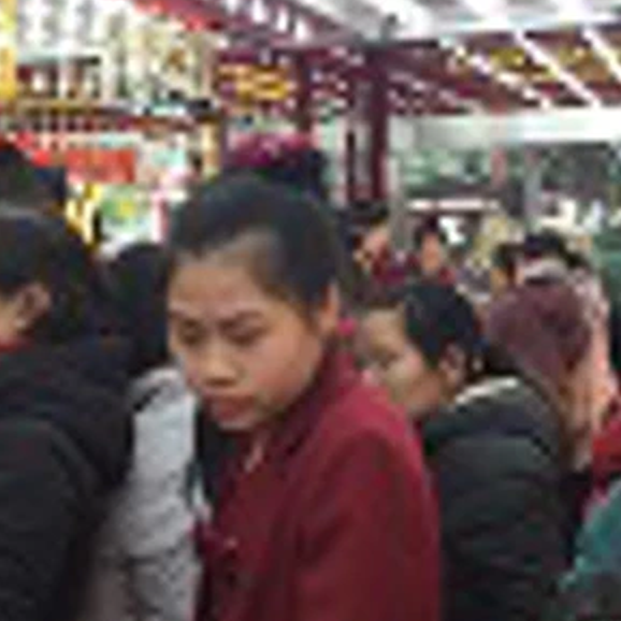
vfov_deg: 24.1
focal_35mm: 71
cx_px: 232
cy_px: 454
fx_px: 1441
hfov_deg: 24.3
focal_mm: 4.15
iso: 40
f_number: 2.2
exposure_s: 1/60
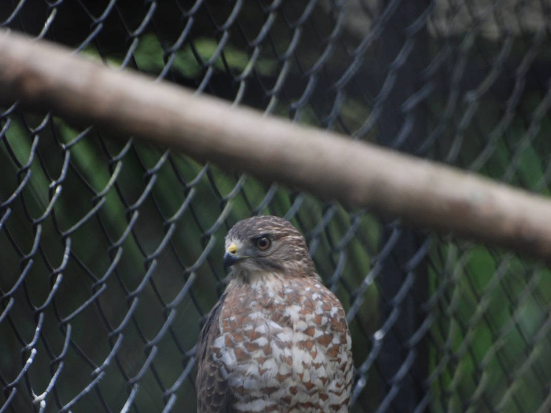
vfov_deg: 2.3
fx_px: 10330
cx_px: 275
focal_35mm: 649
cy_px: 307
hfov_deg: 3.1
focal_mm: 300
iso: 400
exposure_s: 1/160
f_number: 5.6
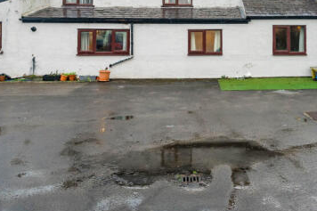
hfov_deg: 51.7
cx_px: 224
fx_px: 316
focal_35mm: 36
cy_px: 27
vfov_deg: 35.1
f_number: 5.6
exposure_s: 1/200
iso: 800
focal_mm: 19.5
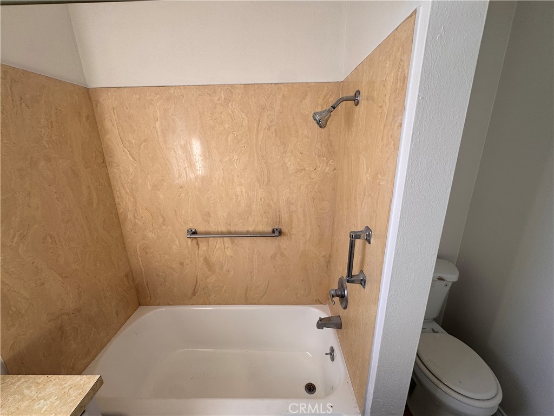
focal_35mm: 14
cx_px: 277
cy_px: 208
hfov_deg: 102.1
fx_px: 224
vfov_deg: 85.7
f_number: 2.2
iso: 40
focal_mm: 2.22
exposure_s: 1/117
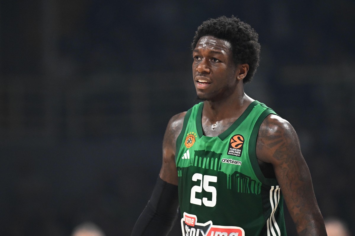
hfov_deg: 4.6
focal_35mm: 450
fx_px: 4437
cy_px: 118
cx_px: 178
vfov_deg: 3.1
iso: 2000
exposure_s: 1/1250
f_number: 3.5
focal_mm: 300
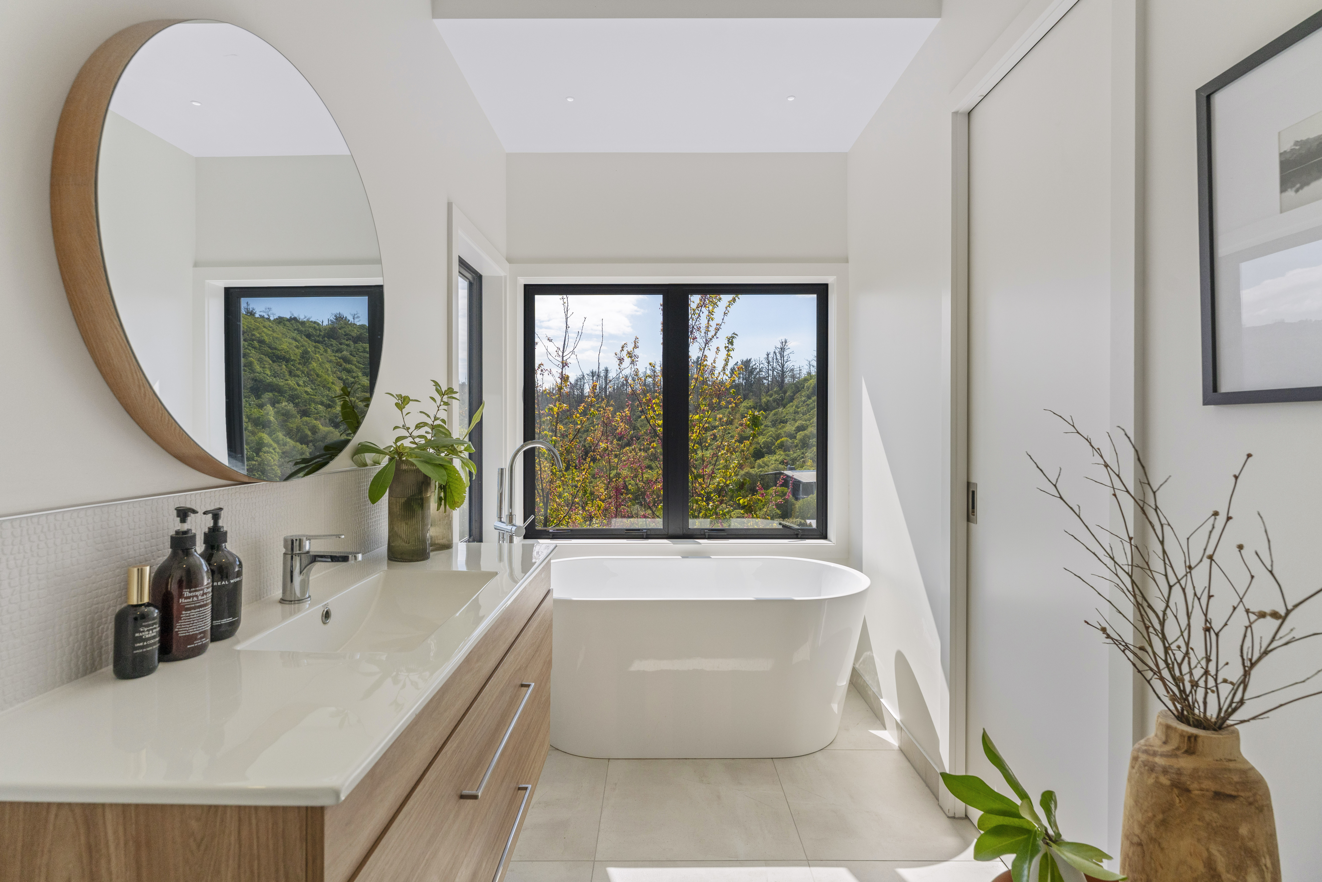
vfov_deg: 71.7
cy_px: 441
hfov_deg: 94.6
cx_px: 661
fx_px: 610
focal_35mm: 17
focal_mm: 16.6
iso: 640
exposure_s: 1/500
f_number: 7.1
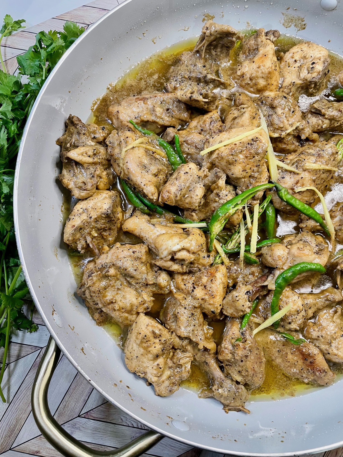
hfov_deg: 53.1
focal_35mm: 26
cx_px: 172
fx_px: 344
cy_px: 228
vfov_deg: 67.3
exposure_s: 1/60
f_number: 1.6
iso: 80
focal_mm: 4.2
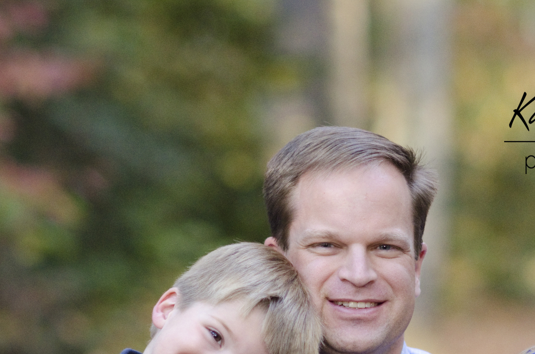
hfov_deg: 8.5
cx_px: 421
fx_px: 3603
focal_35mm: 243
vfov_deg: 5.6
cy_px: 286
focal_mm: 85
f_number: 1.8
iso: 1600
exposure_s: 1/800
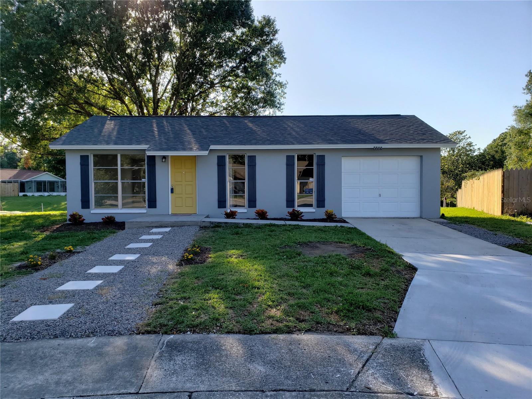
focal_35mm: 26
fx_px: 400
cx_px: 266
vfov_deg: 53.1
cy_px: 200
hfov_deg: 67.3
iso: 50
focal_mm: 4.3
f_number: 2.4
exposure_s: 1/1079
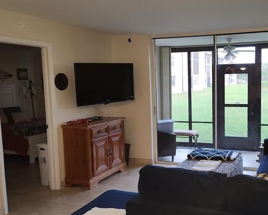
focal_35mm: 36
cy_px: 112
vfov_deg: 41.1
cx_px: 201
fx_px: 285
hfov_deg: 48.3
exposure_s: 1/24
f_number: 1.8
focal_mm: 5.4
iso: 100
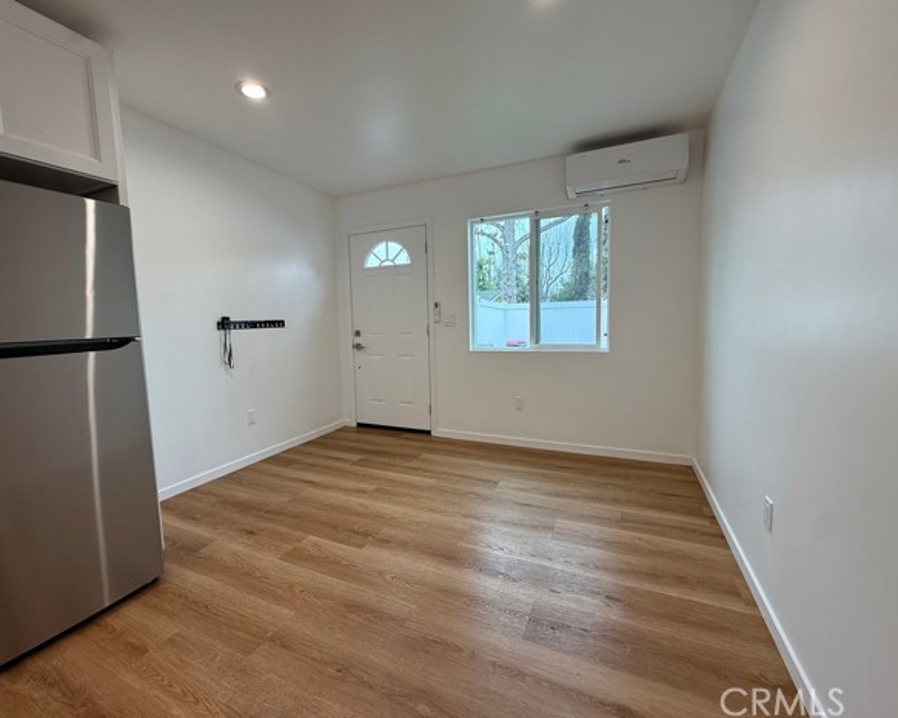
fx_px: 399
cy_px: 354
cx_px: 436
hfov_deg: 96.8
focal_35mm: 15
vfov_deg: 84.0
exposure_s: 1/120
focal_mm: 2.22
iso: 80
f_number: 2.2
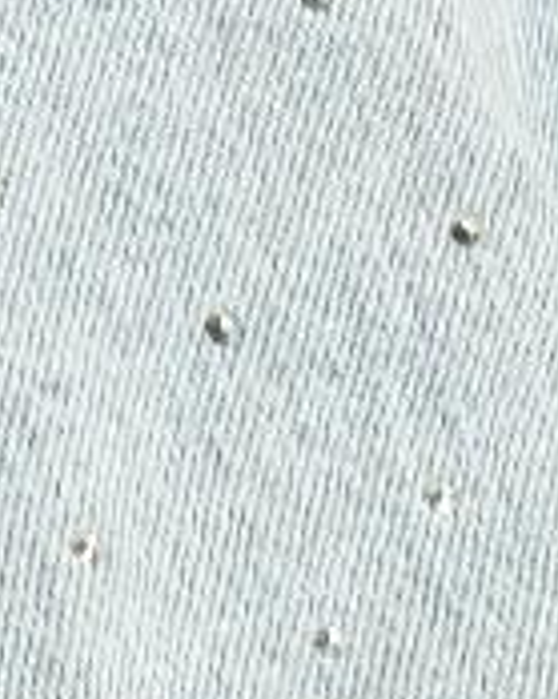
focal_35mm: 813
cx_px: 534
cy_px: 2467
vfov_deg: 2.3
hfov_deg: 1.9
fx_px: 16798
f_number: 9
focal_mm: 62
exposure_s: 1/125
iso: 100
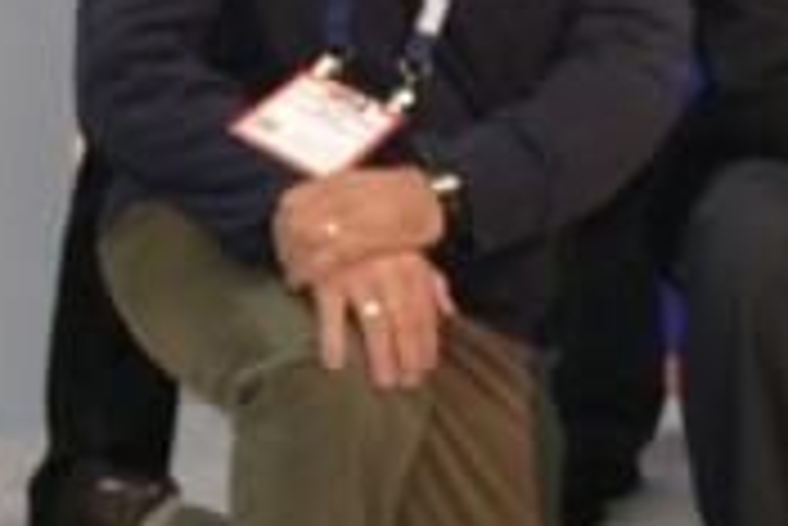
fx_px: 3461
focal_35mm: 158
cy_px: -580
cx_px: 1553
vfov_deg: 8.2
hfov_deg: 11.7
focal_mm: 18
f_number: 3.5
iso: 500
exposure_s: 1/60
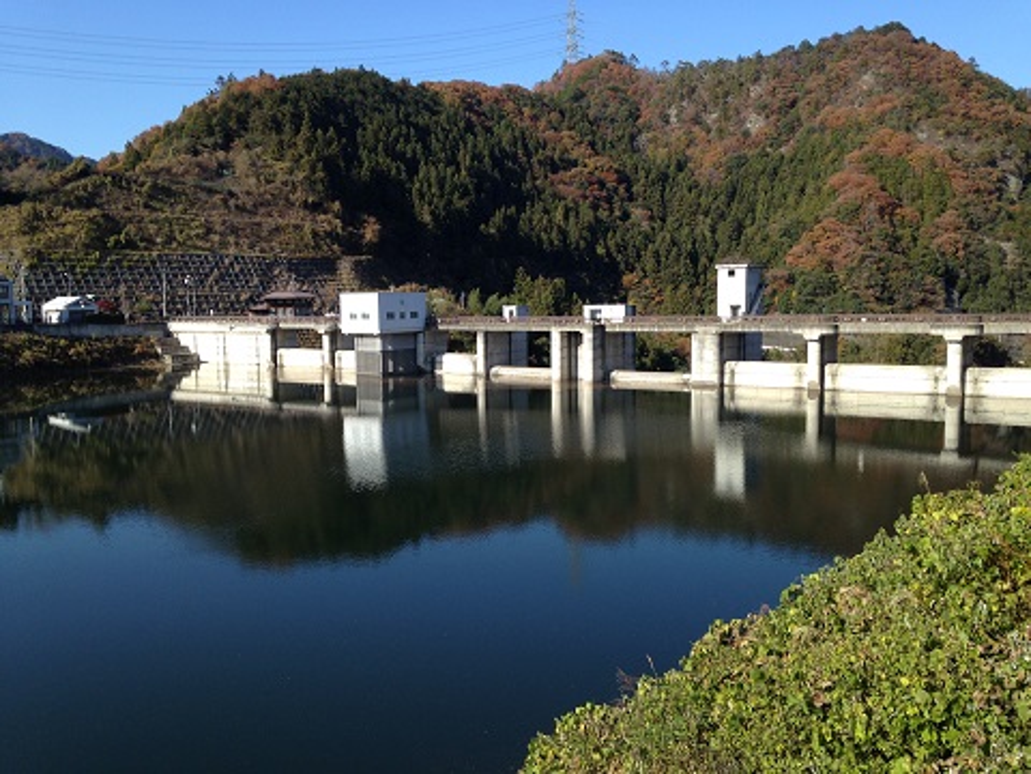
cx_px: 516
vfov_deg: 42.9
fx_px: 983
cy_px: 387
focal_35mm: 33
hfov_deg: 55.4
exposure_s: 1/874
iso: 50
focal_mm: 4.12
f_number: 2.4
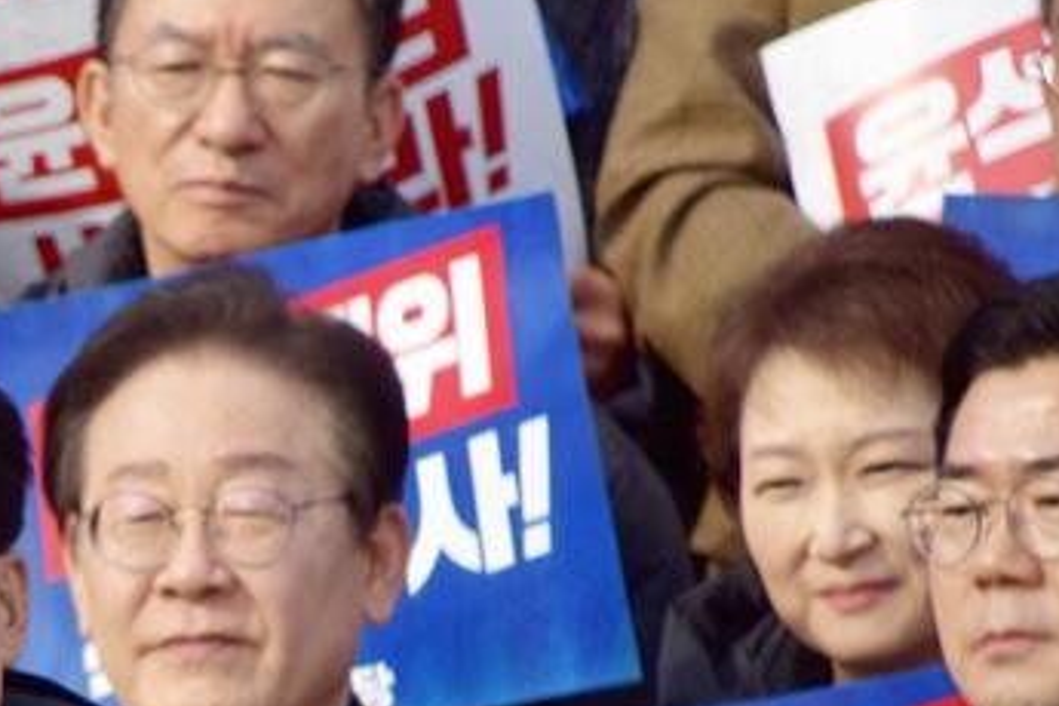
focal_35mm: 891
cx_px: -285
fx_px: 26208
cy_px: 886
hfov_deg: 2.3
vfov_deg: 1.5
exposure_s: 1/640
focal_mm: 200
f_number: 6.3
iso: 100
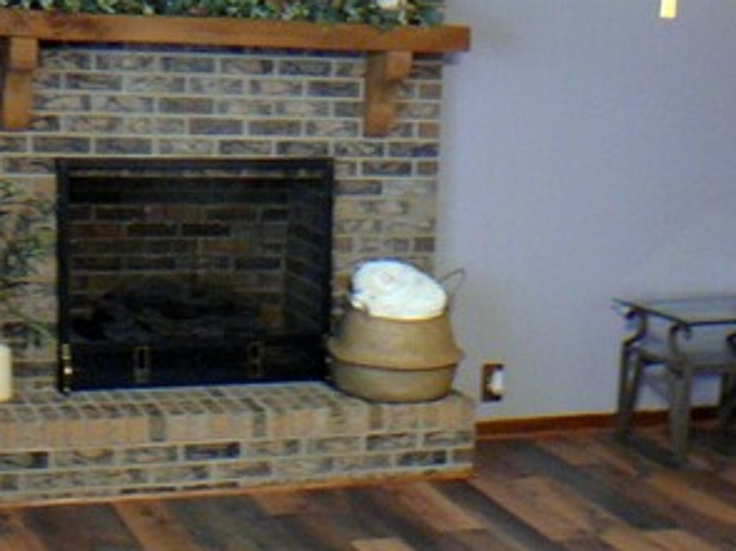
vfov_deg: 19.1
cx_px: 407
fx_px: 1615
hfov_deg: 25.7
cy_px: 456
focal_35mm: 76
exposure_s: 1/8
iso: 200
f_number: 2.8
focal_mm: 5.2
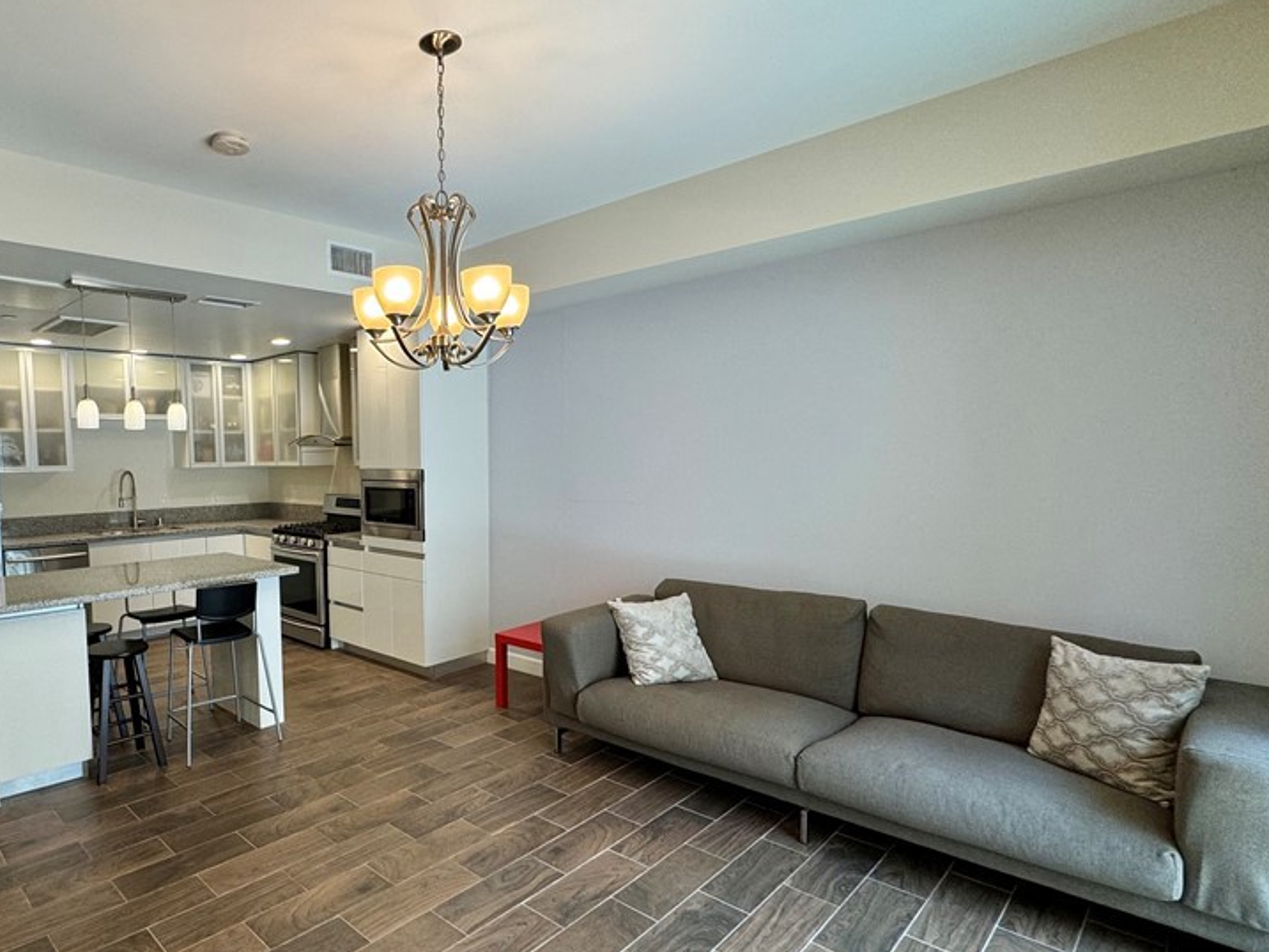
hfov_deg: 78.9
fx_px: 733
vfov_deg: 65.8
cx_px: 416
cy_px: 522
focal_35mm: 20
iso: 125
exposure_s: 1/120
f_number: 2.2
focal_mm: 2.22
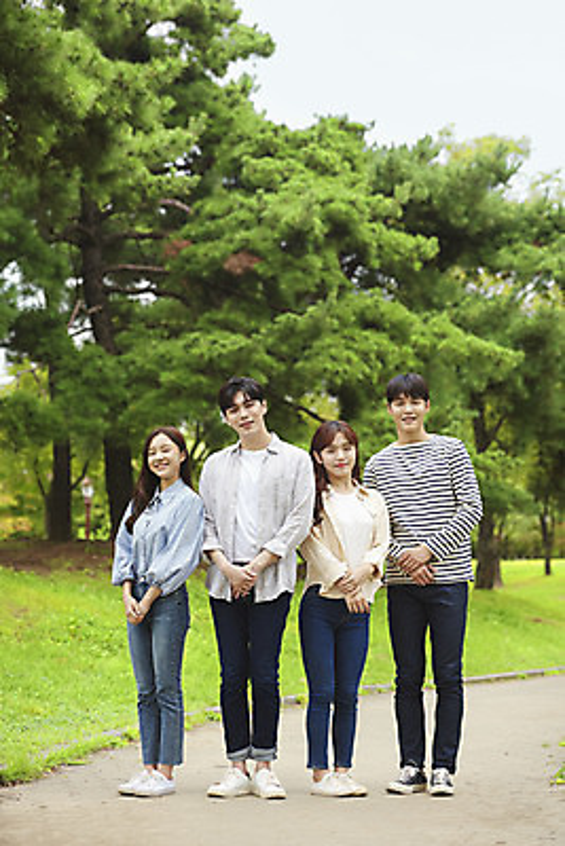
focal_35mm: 90
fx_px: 2117
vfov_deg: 22.6
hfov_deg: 15.2
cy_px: 423
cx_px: 282
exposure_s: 1/640
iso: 1000
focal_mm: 90
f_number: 3.2
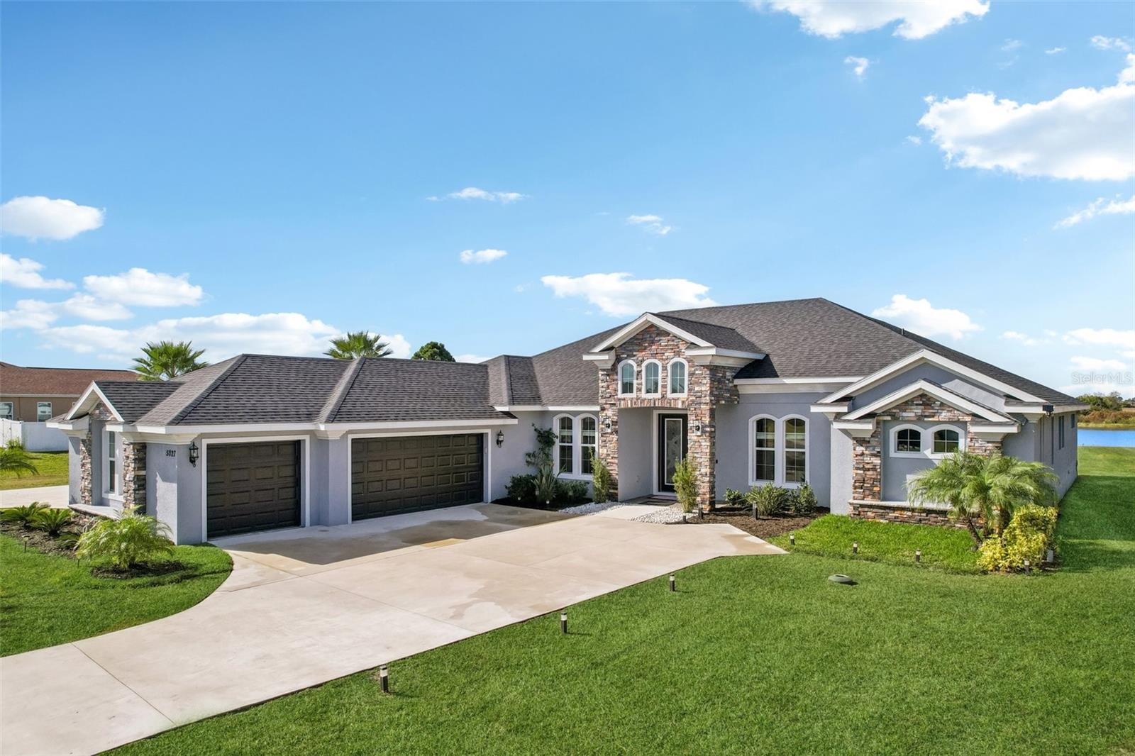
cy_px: 378
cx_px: 568
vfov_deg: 57.2
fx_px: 693
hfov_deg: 78.6
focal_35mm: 22
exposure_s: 1/2500
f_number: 2.8
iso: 110
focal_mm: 8.4
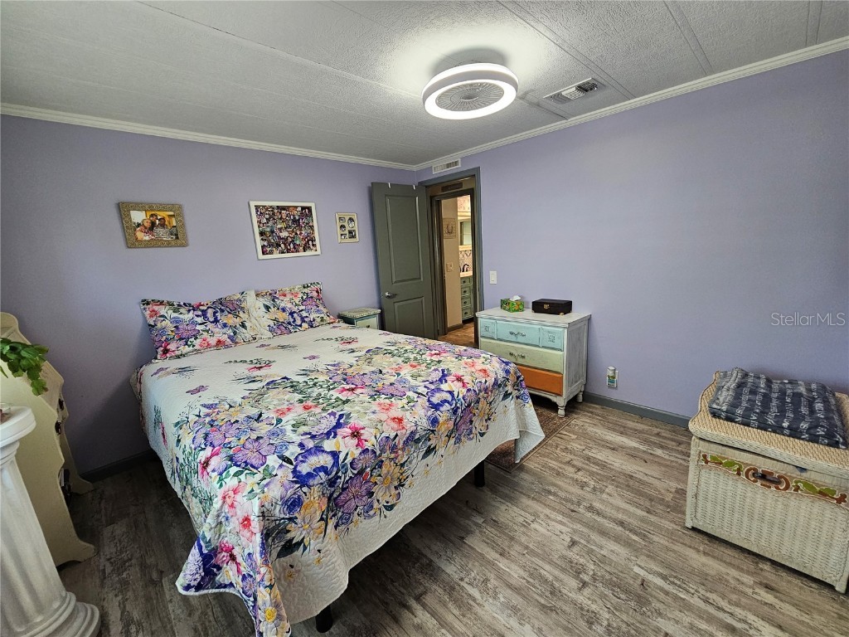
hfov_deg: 106.2
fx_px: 319
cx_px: 424
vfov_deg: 89.9
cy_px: 318
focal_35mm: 13
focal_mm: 2.2
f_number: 2.2
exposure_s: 1/60
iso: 200
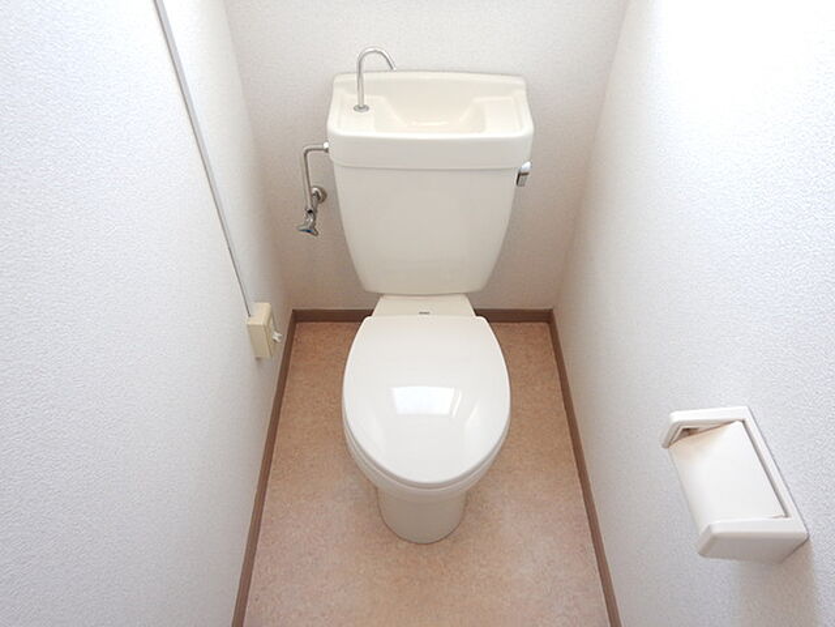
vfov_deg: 56.8
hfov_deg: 71.6
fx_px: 579
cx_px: 418
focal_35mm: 24
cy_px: 314
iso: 200
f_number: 2.8
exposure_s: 1/30
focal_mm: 4.3
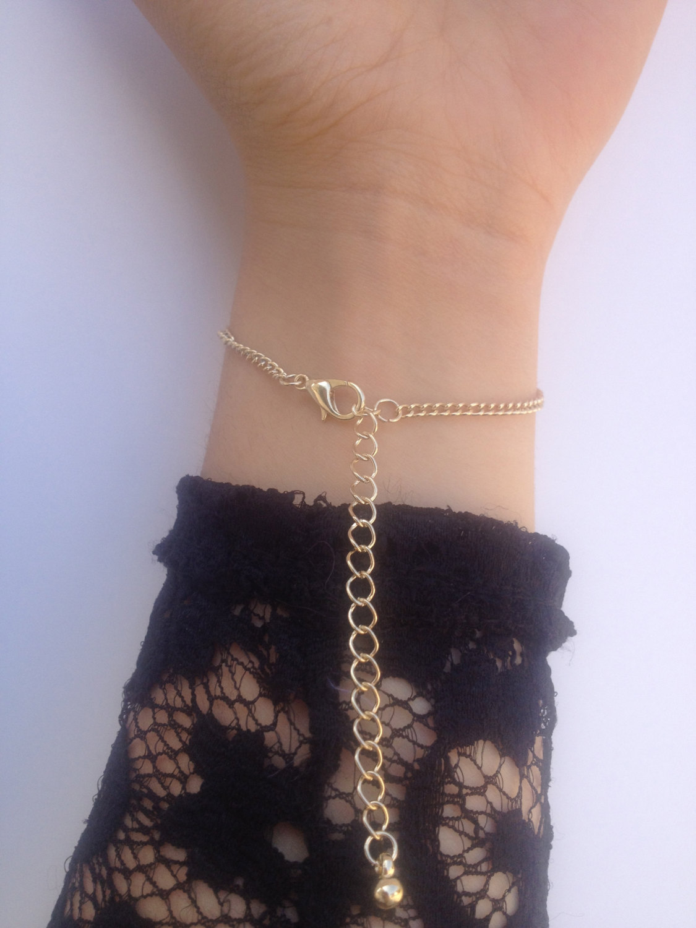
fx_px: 938
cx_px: 348
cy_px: 464
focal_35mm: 35
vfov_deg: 52.6
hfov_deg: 40.7
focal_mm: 4.28
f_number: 2.4
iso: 50
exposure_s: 1/438
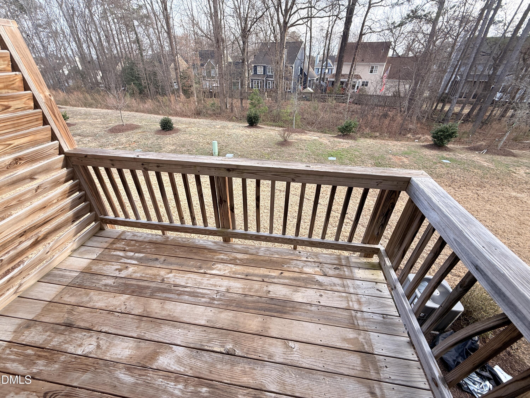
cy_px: 199
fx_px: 214
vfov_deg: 85.7
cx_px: 265
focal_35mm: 14
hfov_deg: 102.1
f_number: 2.2
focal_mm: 2.22
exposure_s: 1/168
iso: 50
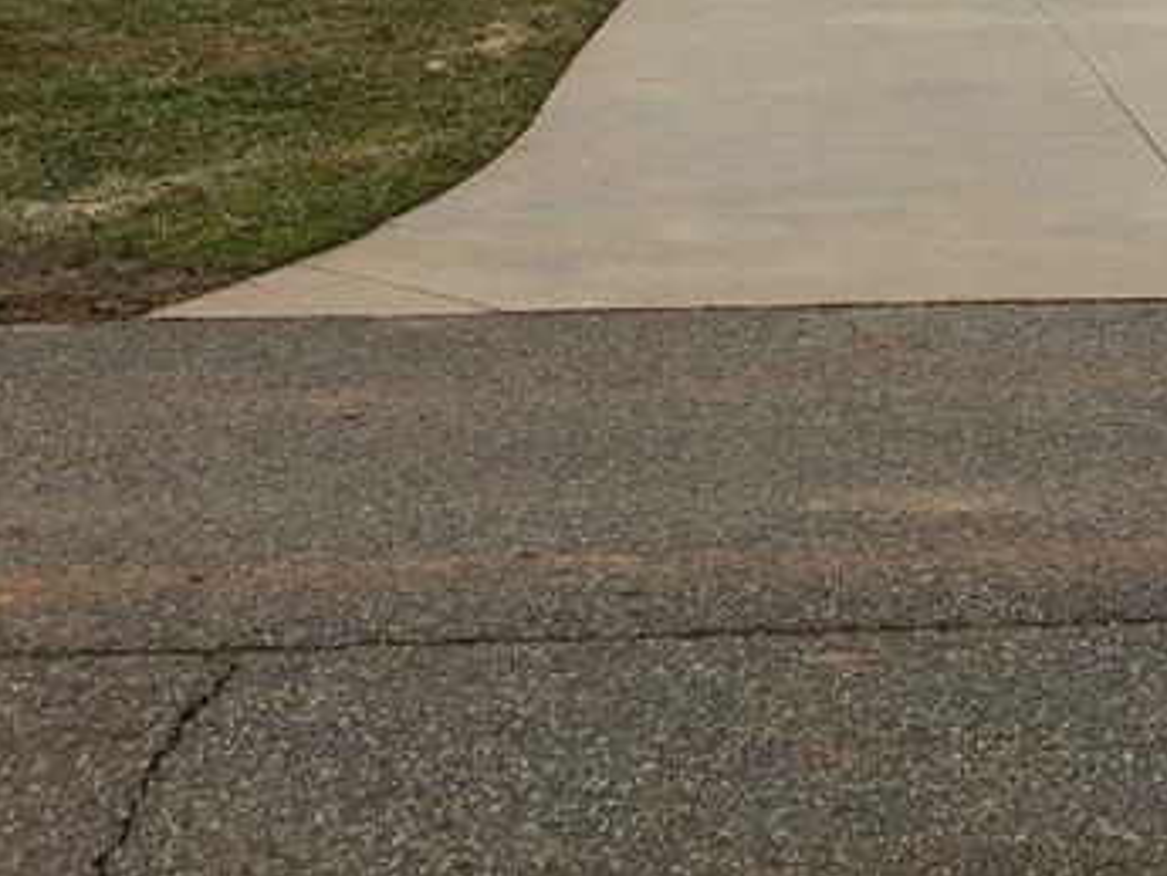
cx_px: 1231
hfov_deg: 22.4
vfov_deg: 17.1
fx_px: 2799
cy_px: -139
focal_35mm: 83
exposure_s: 1/238
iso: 20
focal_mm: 3.99
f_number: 1.8
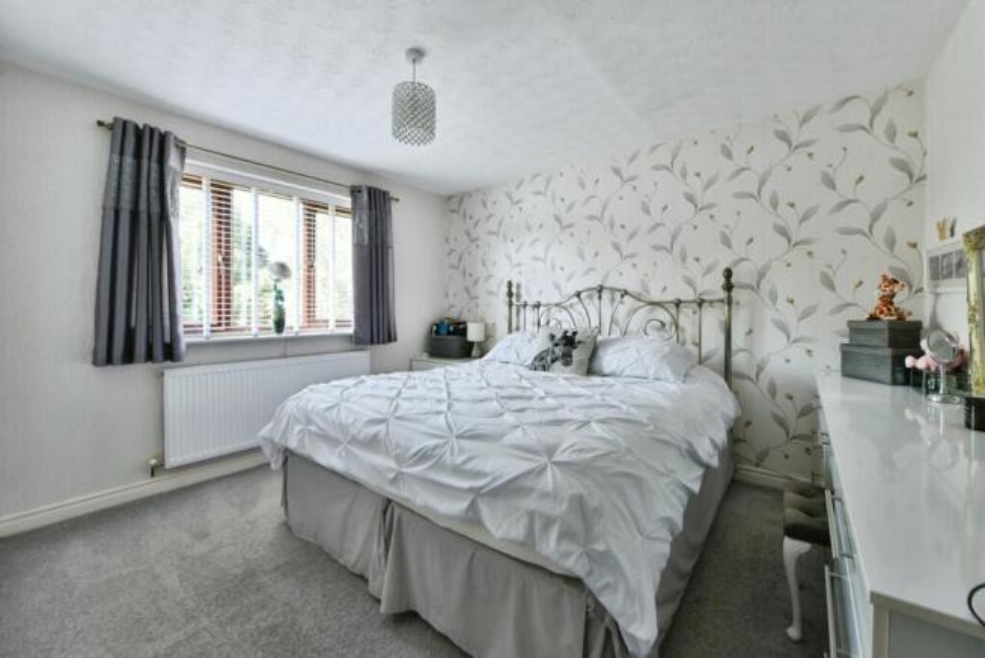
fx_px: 383
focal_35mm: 14
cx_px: 492
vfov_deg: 81.3
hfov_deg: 104.2
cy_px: 329
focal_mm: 14
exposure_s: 1/20
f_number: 10
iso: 500
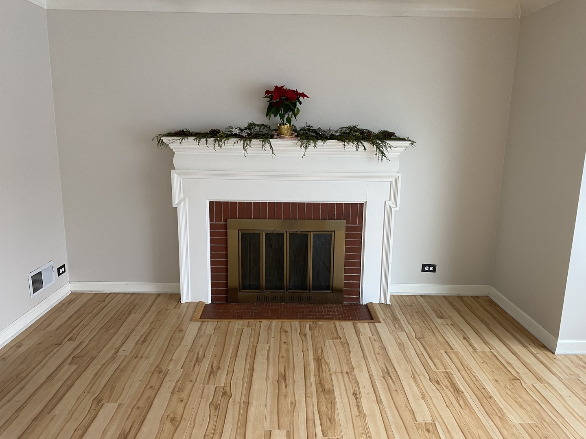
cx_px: 293
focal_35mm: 26
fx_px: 440
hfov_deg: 67.3
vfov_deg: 53.1
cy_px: 220
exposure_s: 1/80
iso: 125
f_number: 1.8
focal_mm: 4.25
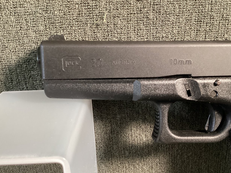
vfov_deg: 37.7
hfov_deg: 48.8
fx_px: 254
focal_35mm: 38
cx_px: 133
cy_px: 88
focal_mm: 3.3
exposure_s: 1/40
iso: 400
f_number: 2.4
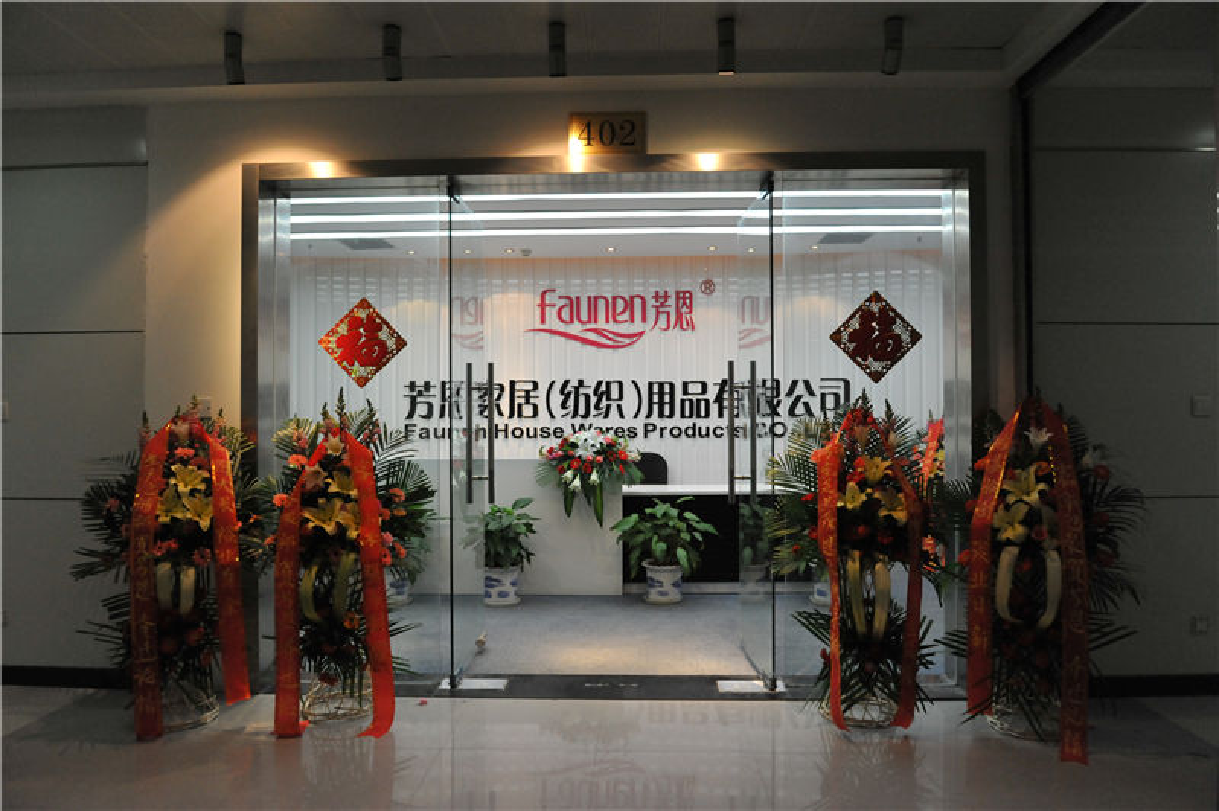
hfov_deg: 73.8
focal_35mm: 24
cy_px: 406
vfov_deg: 53.1
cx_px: 610
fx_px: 812
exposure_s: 1/160
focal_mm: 24
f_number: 5
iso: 3200
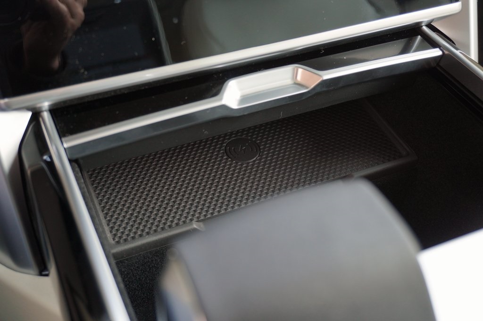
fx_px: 623
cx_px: 242
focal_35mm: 46
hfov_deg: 42.4
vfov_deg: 28.9
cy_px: 160
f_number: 5
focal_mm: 31
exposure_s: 1/50
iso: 320
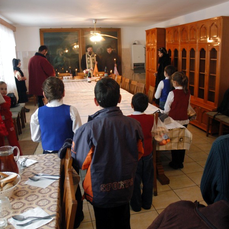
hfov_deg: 47.1
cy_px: 114
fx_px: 262
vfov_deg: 47.2
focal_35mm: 35
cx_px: 128
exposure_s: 1/20
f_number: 3.5
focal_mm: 18
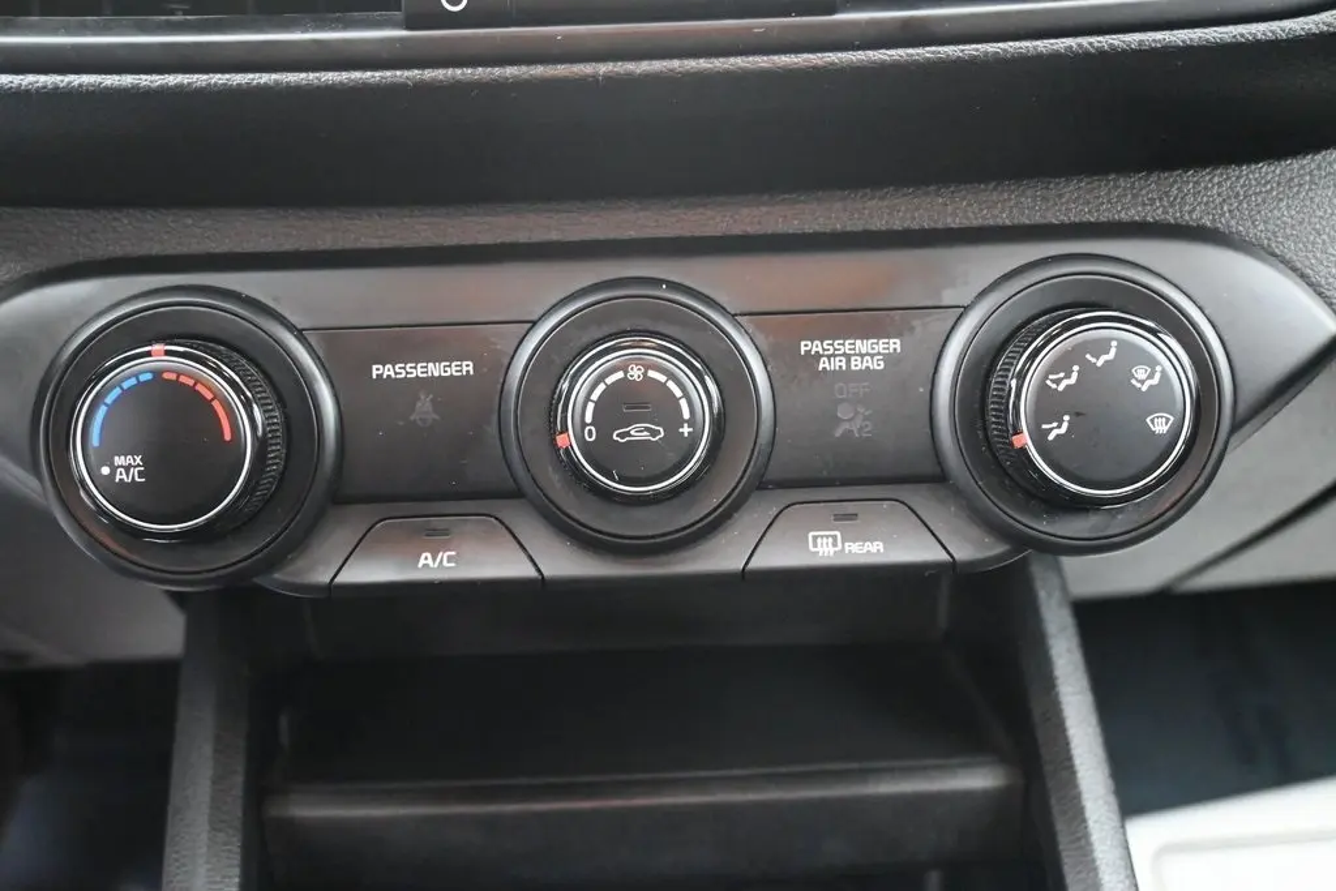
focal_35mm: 36
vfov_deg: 36.9
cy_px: 446
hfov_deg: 53.1
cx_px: 668
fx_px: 1336
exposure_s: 1/60
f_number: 4.2
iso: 8000
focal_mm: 24
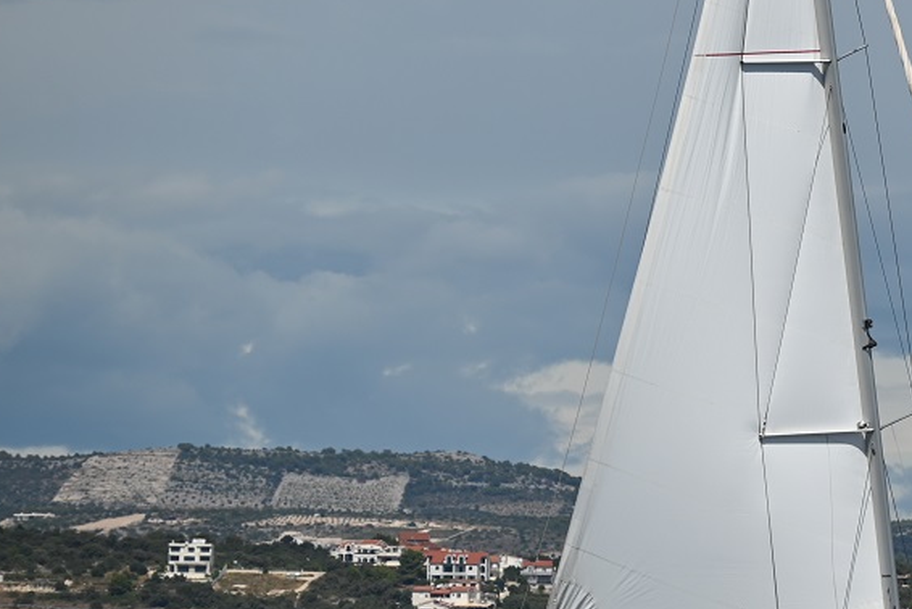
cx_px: 1023
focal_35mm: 482
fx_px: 12216
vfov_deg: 2.9
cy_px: 265
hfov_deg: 4.3
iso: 100
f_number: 6.3
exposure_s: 1/1250
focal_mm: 210
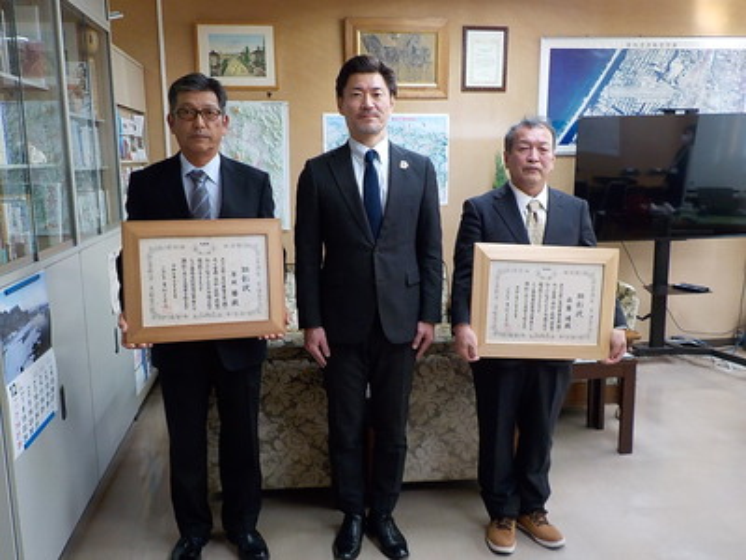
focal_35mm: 30
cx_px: 373
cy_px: 280
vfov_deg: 46.8
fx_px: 647
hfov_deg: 60.0
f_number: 3.3
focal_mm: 4.1
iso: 250
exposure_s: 1/30
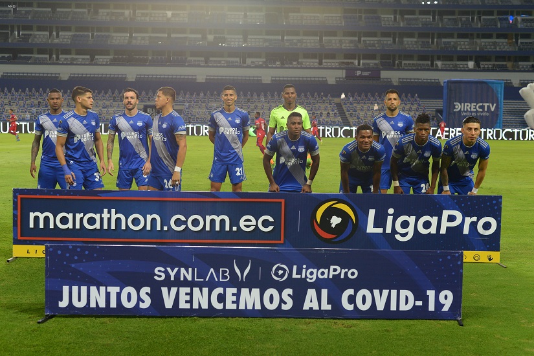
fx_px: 742
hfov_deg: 39.6
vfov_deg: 27.0
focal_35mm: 50
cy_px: 178
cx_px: 267
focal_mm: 50
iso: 1600
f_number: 4
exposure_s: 1/640
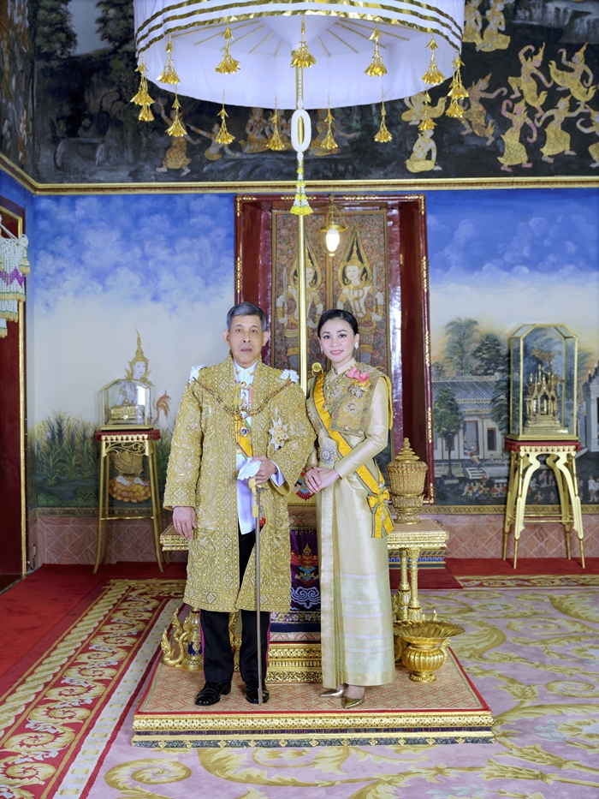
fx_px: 1107
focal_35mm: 48
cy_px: 400
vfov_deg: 39.7
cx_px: 300
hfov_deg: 30.3
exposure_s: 1/80
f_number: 6.4
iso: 100
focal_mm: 60.7
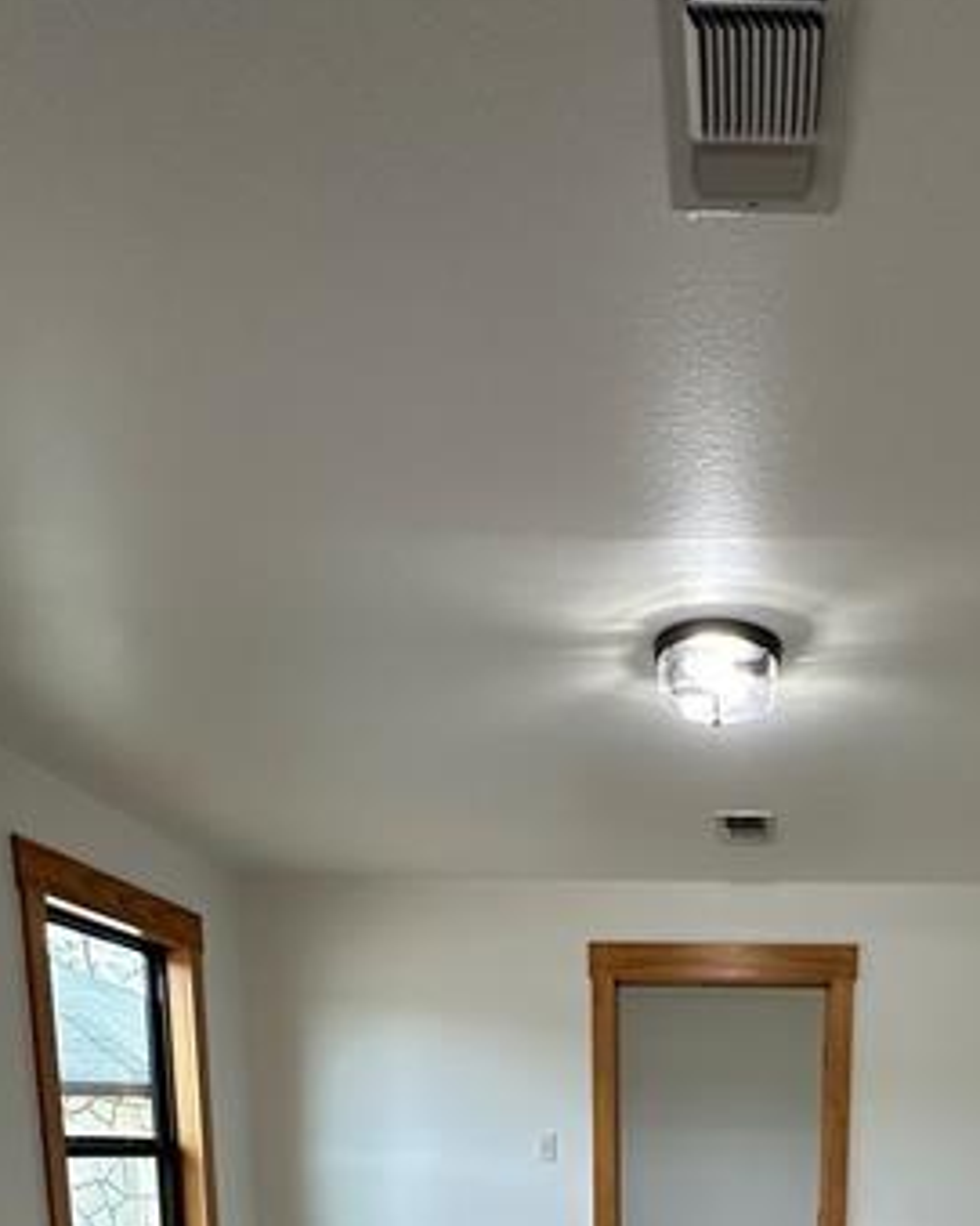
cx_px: 730
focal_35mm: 31
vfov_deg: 43.6
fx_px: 1124
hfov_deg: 45.5
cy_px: 1360
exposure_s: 1/120
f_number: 2.2
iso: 125
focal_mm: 2.22
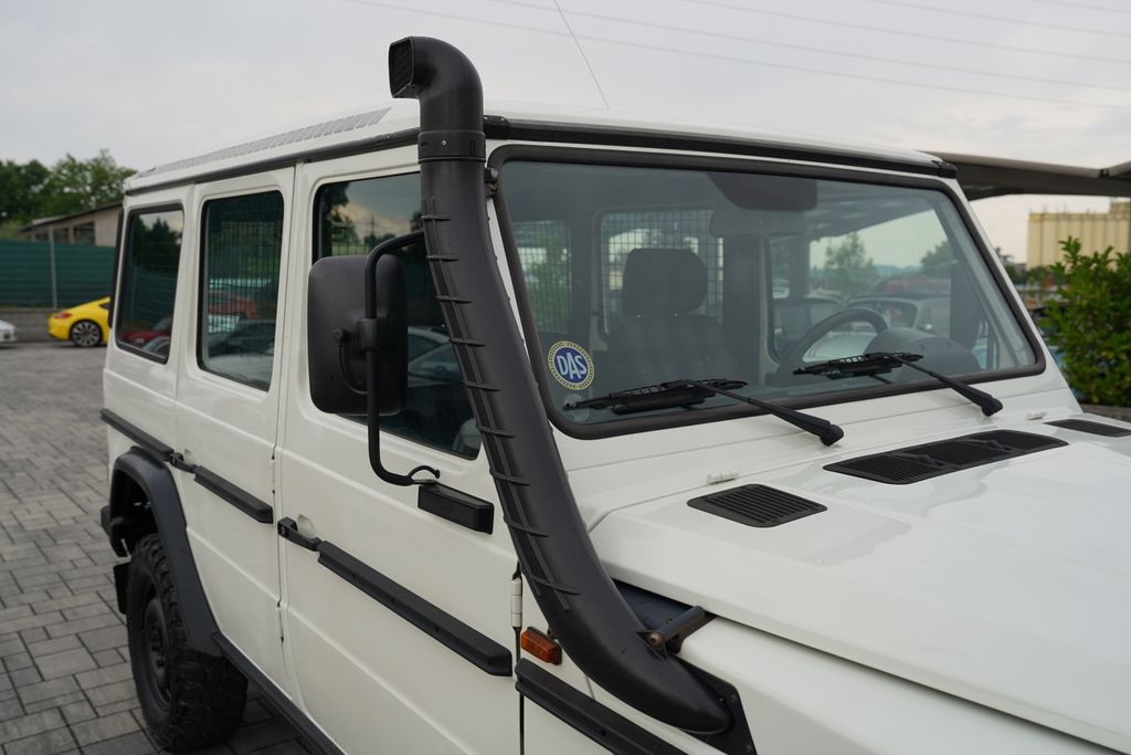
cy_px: 378
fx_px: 974
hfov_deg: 60.3
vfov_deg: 42.3
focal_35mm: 31
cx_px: 566
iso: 100
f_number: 5
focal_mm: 31
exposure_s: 1/125
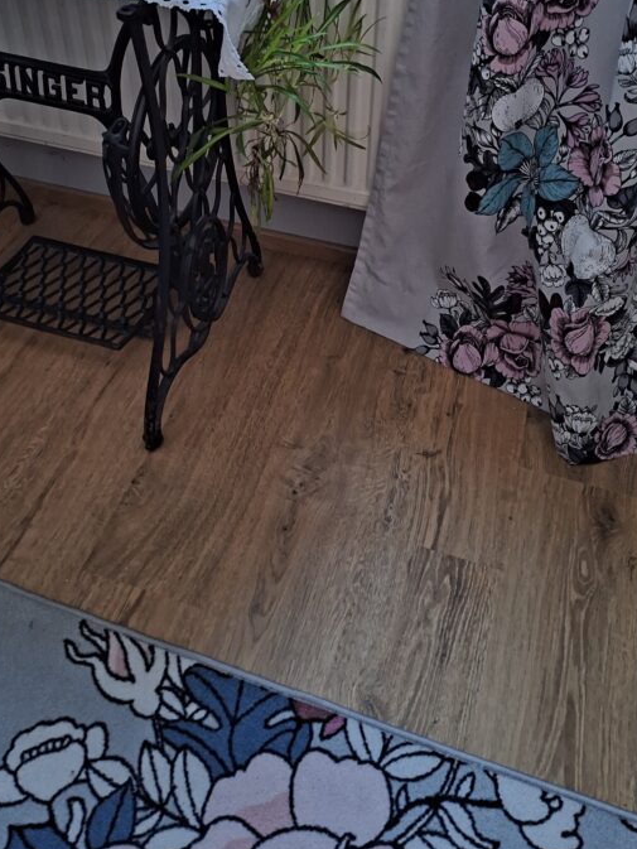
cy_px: 236
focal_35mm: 35
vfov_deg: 50.9
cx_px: 305
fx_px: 858
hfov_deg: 40.7
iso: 1000
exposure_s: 1/20
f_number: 1.8
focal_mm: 5.54
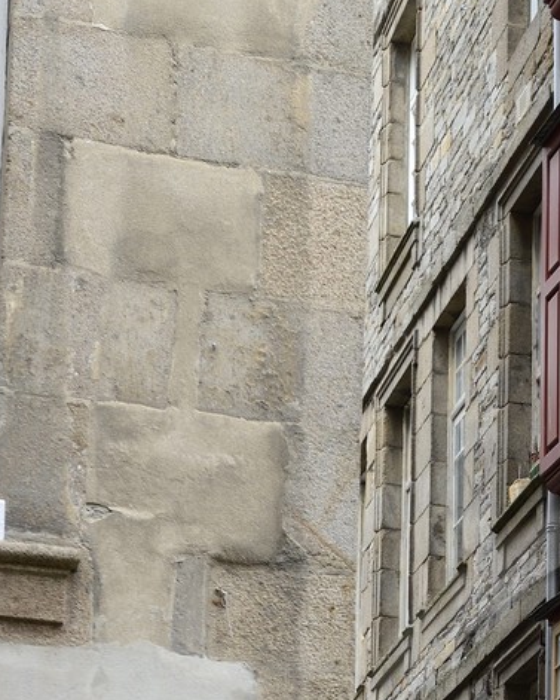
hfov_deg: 9.9
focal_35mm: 153
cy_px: 932
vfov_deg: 12.2
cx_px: 752
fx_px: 3169
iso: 400
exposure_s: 1/160
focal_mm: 48
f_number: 5
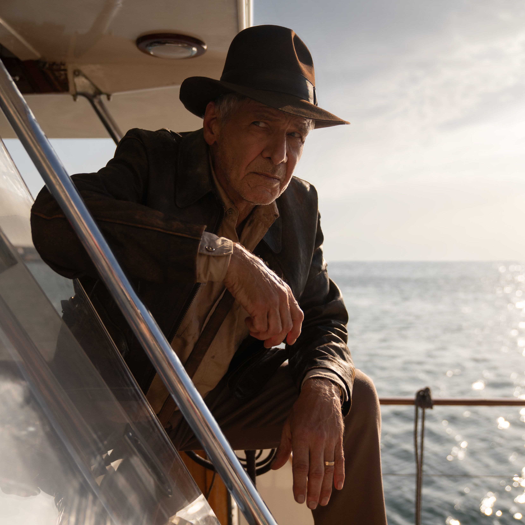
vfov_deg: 41.9
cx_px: 237
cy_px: 260
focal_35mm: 40
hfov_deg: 41.8
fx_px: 686
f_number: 2.8
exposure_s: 1/4000
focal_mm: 31
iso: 125
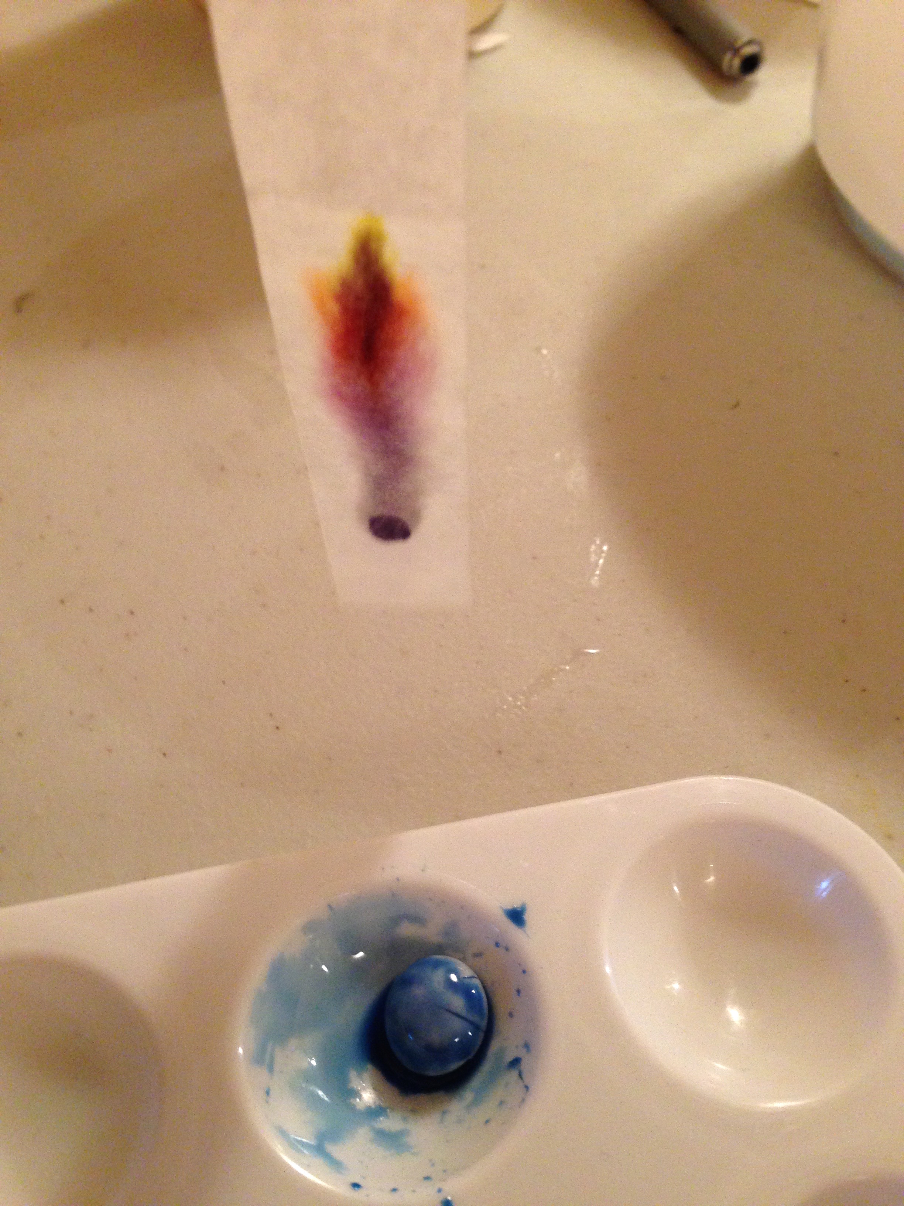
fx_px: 1149
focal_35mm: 33
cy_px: 603
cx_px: 452
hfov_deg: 42.9
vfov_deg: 55.4
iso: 250
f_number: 2.4
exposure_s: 1/20
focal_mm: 4.12
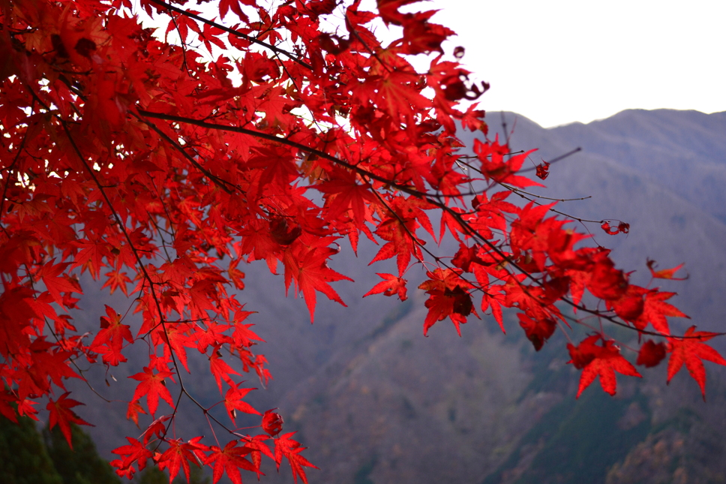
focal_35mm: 56
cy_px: 239
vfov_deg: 24.4
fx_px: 1120
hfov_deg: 35.9
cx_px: 378
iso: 500
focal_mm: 35
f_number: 5.6
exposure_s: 1/200
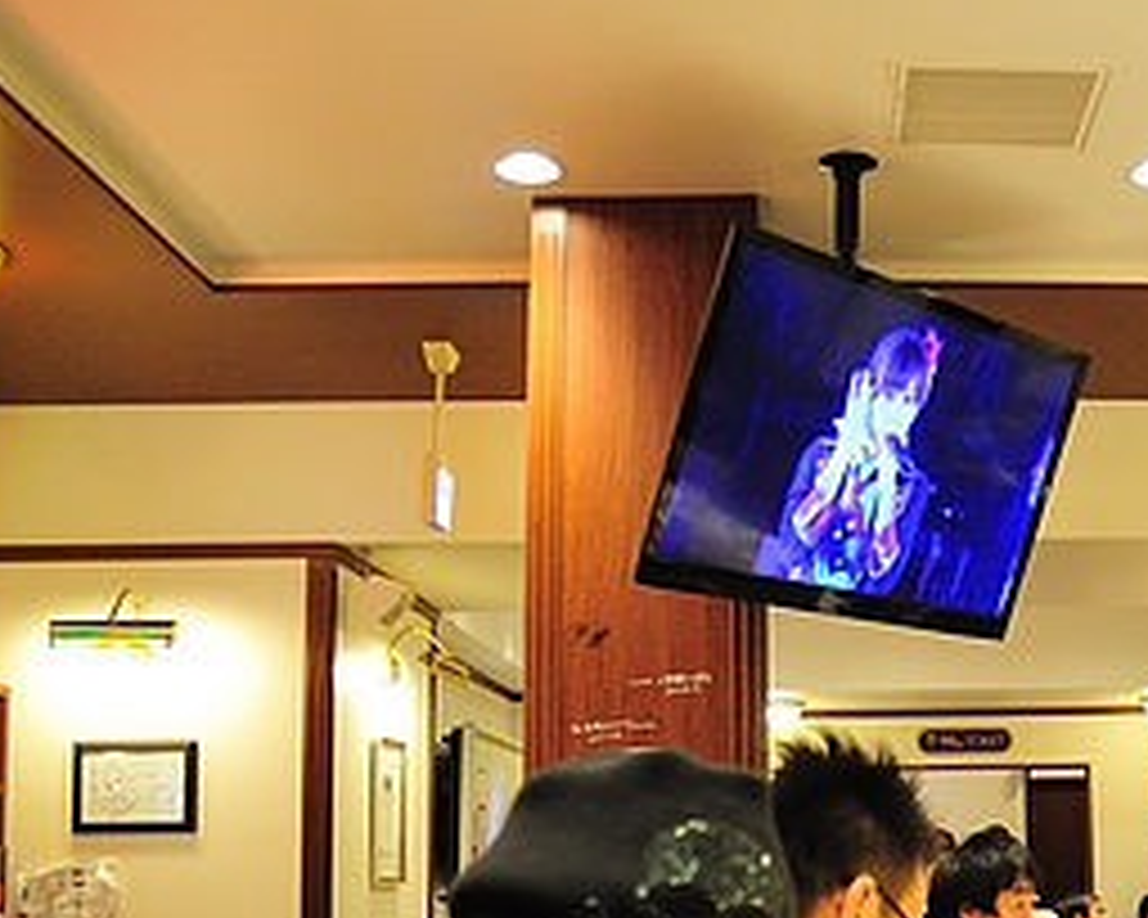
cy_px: 628
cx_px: 1017
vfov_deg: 28.4
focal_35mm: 53
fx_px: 1801
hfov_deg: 33.6
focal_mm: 24
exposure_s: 1/200
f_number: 4
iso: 4000
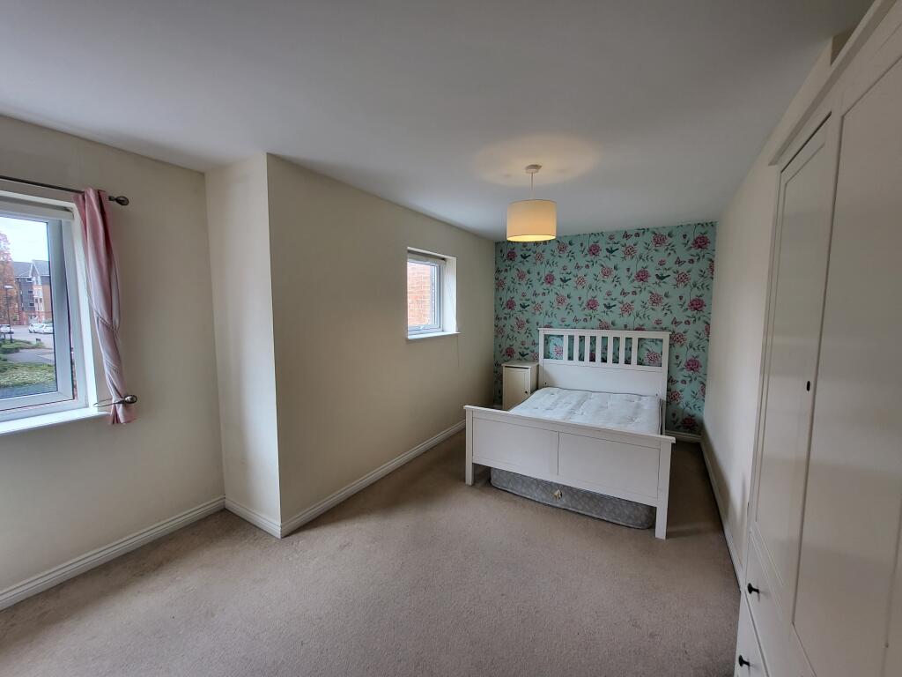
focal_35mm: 13
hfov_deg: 106.2
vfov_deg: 89.9
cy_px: 338
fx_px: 339
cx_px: 451
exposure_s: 1/50
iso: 40
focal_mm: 1.74
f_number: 2.2
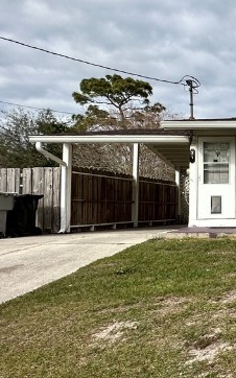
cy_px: 189
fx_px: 433
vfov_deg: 47.2
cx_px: 372
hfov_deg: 23.3
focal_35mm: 42
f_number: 2.2
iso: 50
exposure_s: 1/1984
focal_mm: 2.22
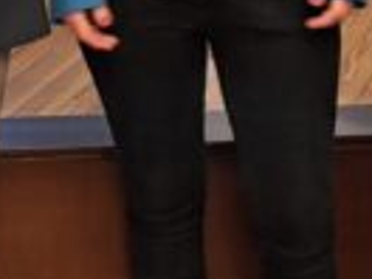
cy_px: -194
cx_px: 104
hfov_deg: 13.0
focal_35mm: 152
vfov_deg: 9.4
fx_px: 1633
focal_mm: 5.96
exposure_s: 1/50
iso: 500
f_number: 1.6
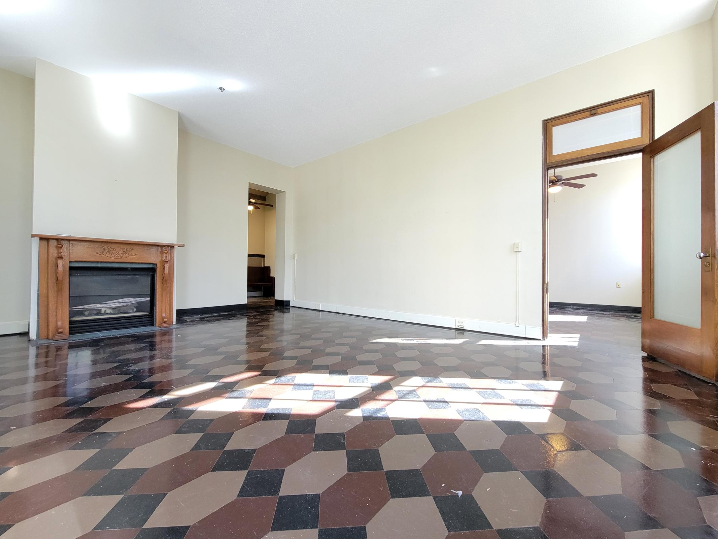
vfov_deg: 89.9
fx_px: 270
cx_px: 359
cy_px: 270
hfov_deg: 106.2
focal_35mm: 13
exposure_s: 1/60
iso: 320
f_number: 2.2
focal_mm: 2.2
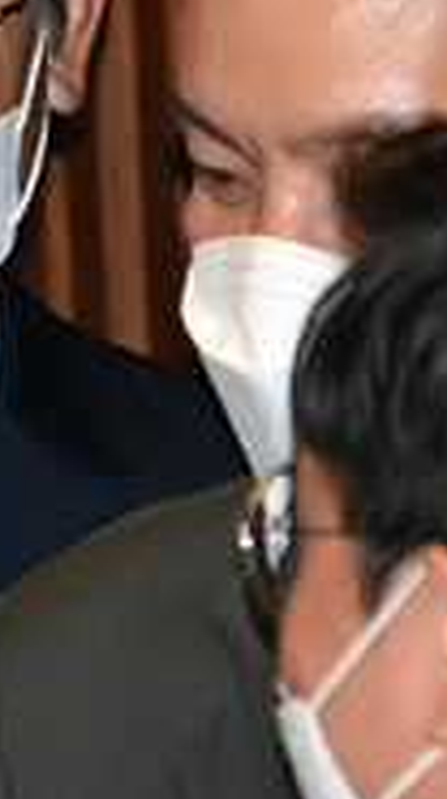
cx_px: -254
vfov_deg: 1.9
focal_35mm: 1120
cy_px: 296
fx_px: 23708
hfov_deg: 1.1
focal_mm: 310
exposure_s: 1/250
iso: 4000
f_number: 5.6
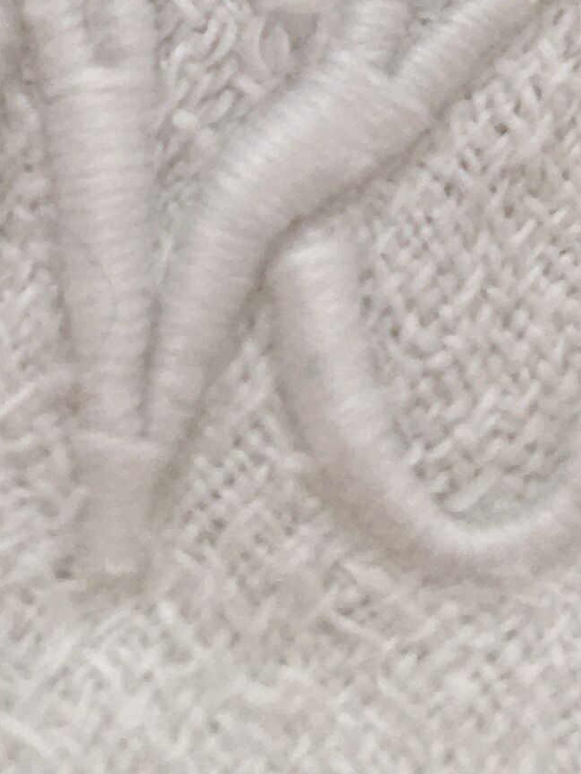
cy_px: -436
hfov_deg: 11.0
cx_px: 251
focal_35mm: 135
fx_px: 3020
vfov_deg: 13.6
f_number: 2.2
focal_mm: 4.15
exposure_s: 1/50
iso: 32
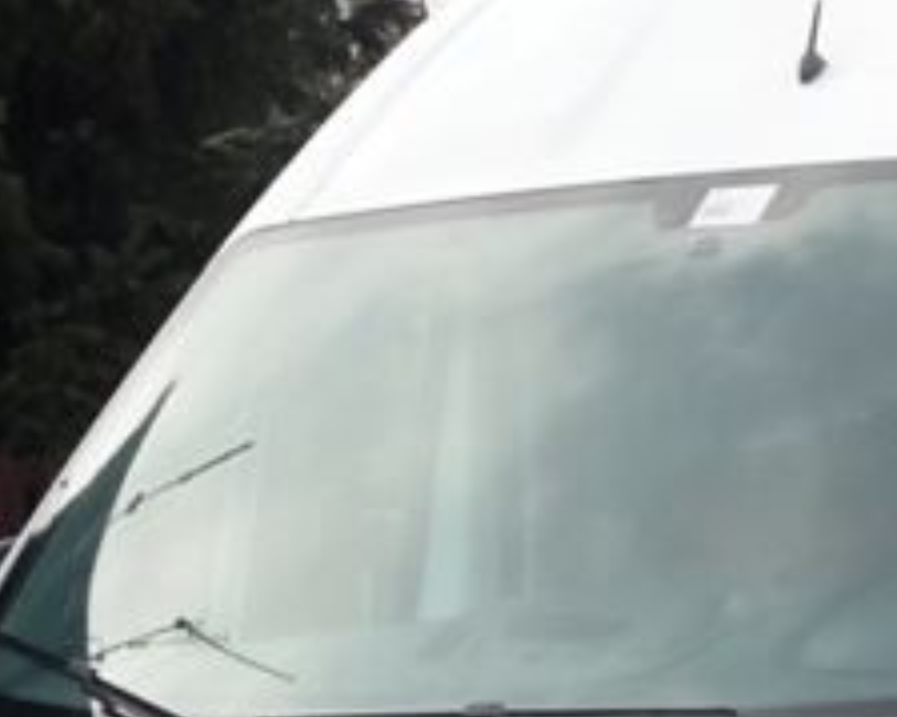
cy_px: 941
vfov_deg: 8.5
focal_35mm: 178
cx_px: 1121
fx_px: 4723
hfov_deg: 10.6
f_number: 4.7
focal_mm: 8.2
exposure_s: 1/200
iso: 100
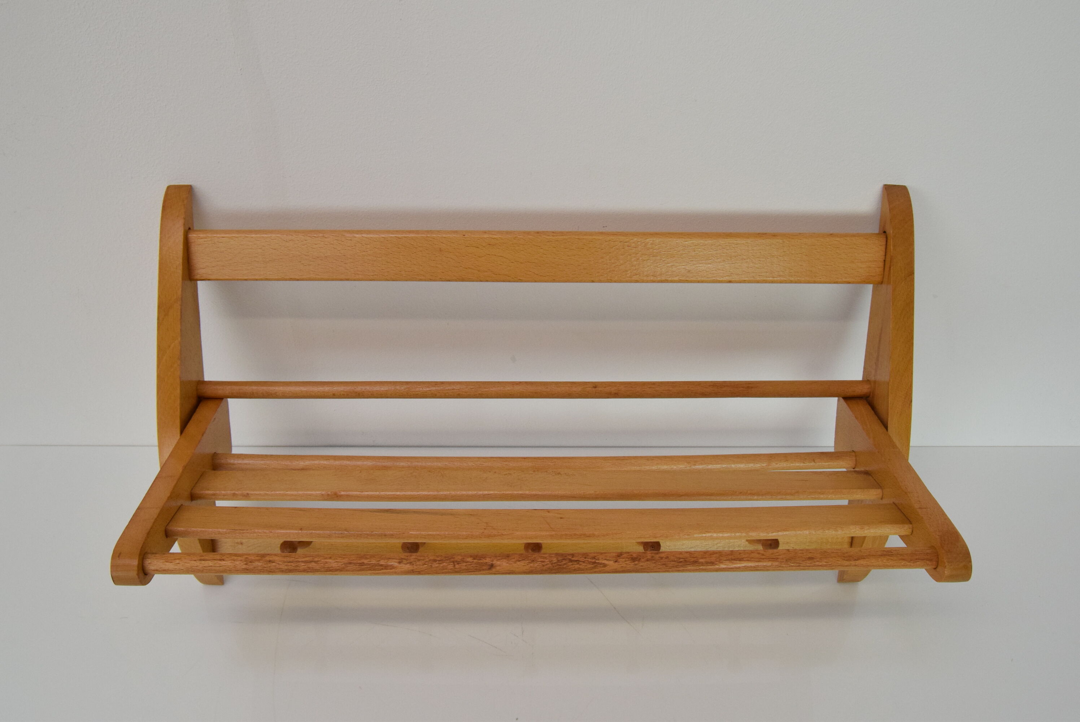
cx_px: 540
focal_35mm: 34
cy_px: 361
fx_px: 1036
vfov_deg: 38.4
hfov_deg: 55.1
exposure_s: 1/250
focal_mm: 23
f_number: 8
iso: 1600
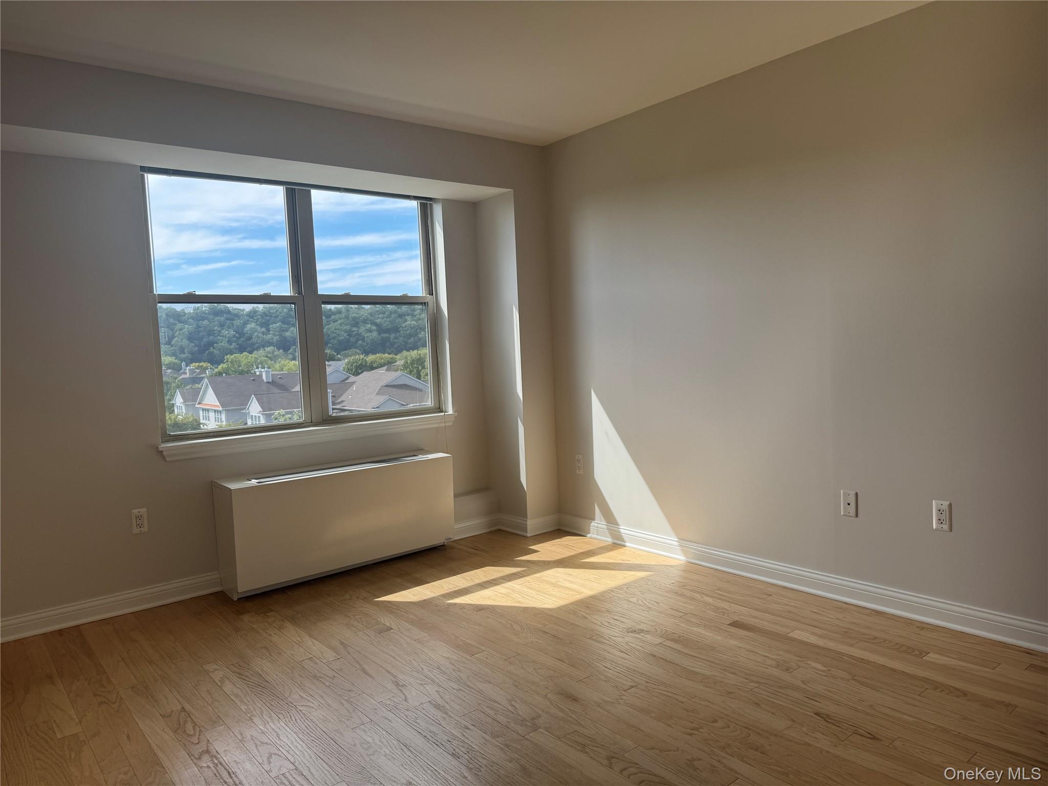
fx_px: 727
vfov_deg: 56.8
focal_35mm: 24
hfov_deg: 71.6
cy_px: 393
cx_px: 524
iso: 80
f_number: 1.78
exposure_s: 1/730
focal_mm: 6.76
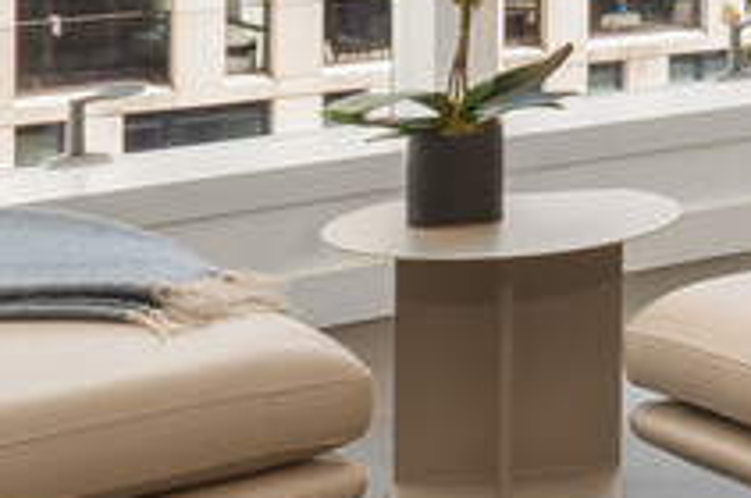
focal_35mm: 121
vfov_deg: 10.9
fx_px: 2520
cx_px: 1474
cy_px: -203
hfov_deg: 14.3
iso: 640
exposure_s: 1/6
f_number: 18
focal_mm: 17
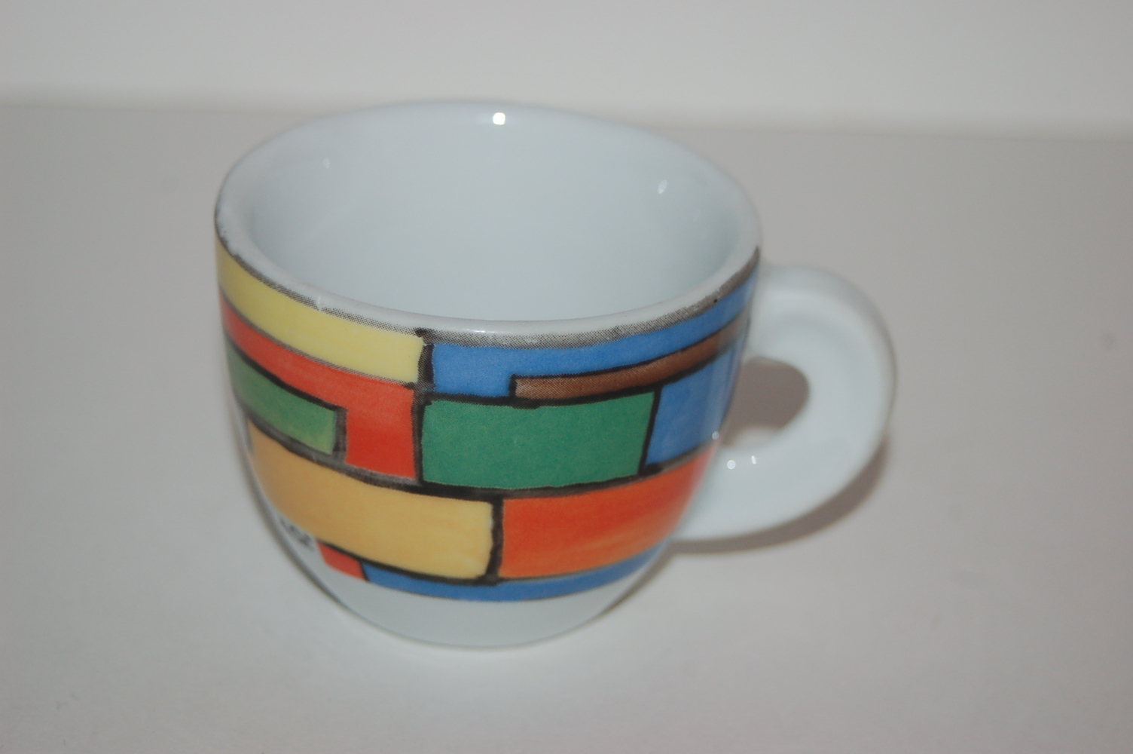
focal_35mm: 105
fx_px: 3302
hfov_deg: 19.5
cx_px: 566
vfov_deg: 13.0
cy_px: 377
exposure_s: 1/60
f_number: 5.6
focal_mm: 70
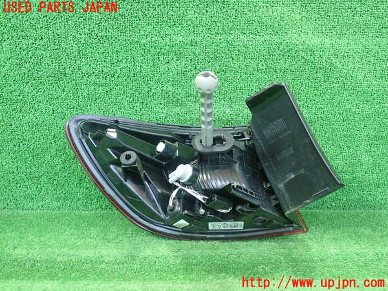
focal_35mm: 30
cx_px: 194
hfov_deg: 60.0
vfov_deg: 46.8
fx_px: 336
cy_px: 146
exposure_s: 1/100
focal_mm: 5.5
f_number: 2.3
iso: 800
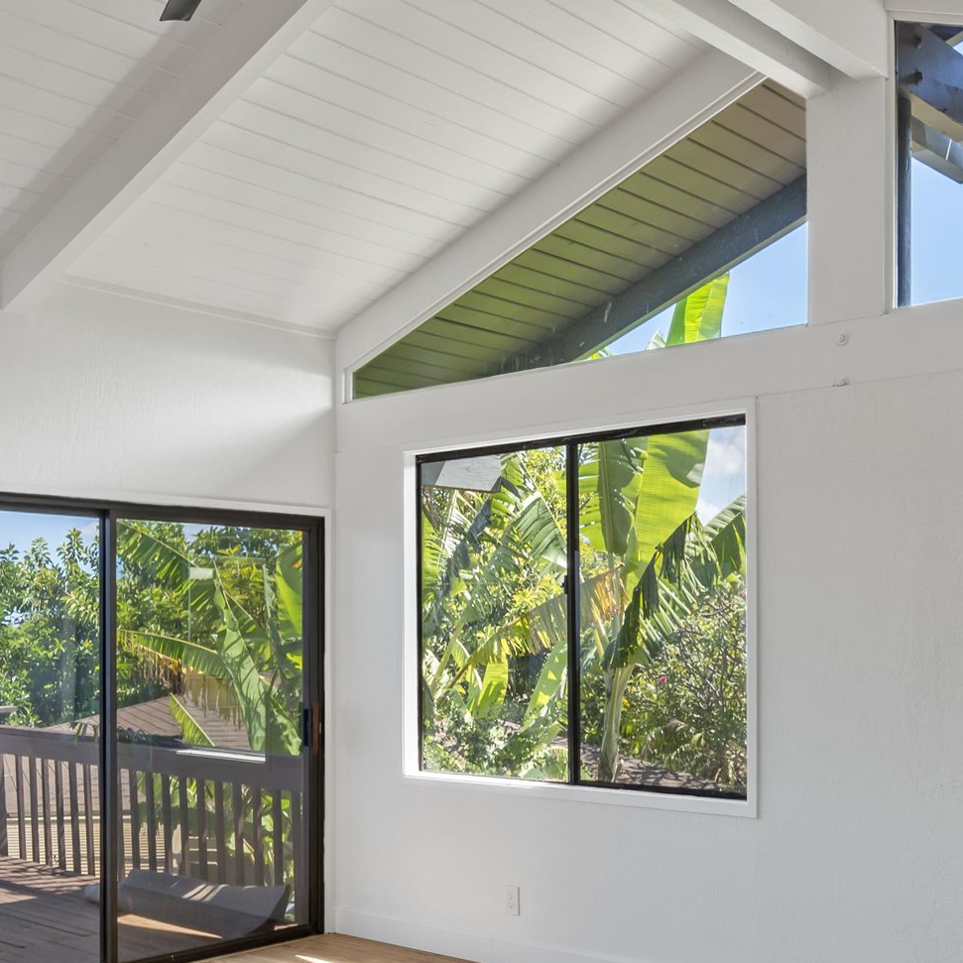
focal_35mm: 43
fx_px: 1353
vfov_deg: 38.7
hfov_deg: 38.9
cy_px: 651
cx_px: 354
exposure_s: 1/6
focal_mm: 16
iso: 100
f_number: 8
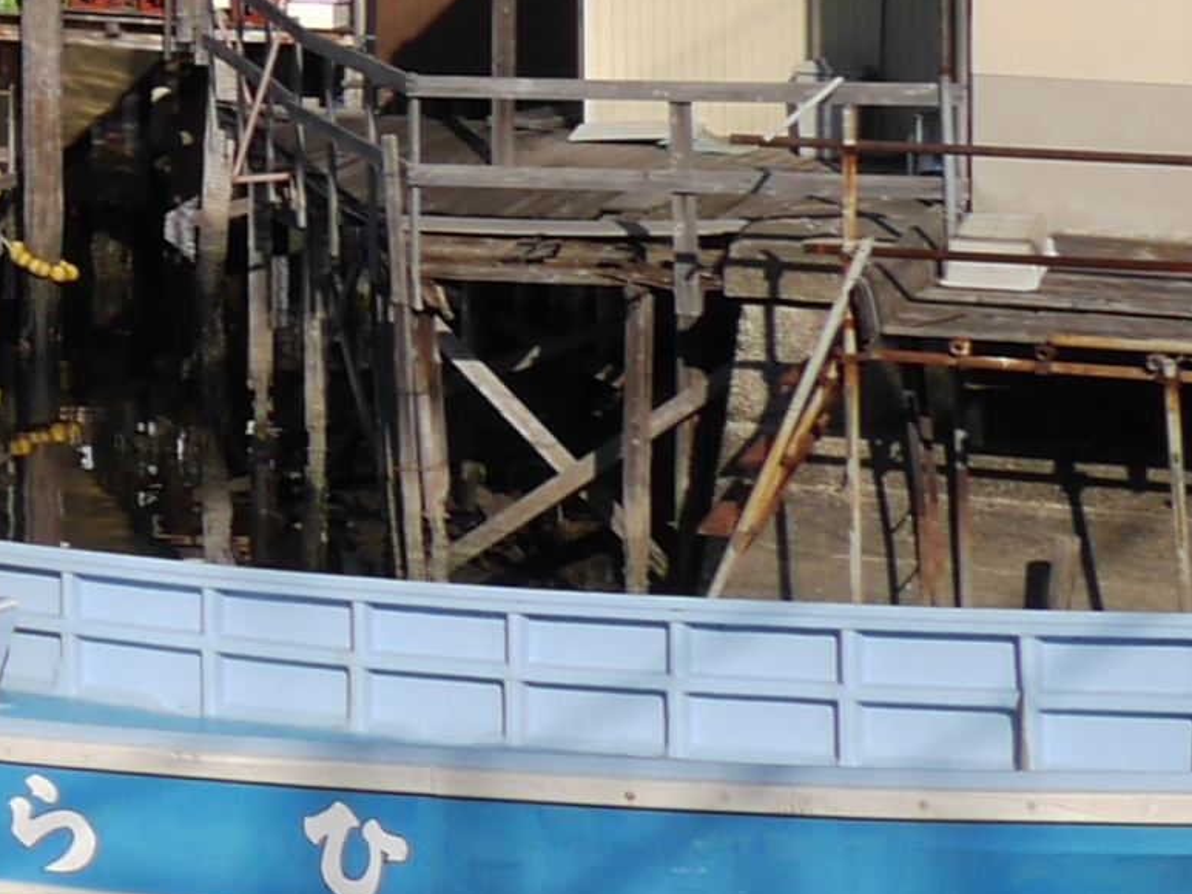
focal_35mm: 143
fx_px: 4925
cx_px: -1963
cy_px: -379
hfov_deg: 10.9
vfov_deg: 10.1
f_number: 8
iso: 125
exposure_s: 1/400
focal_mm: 12
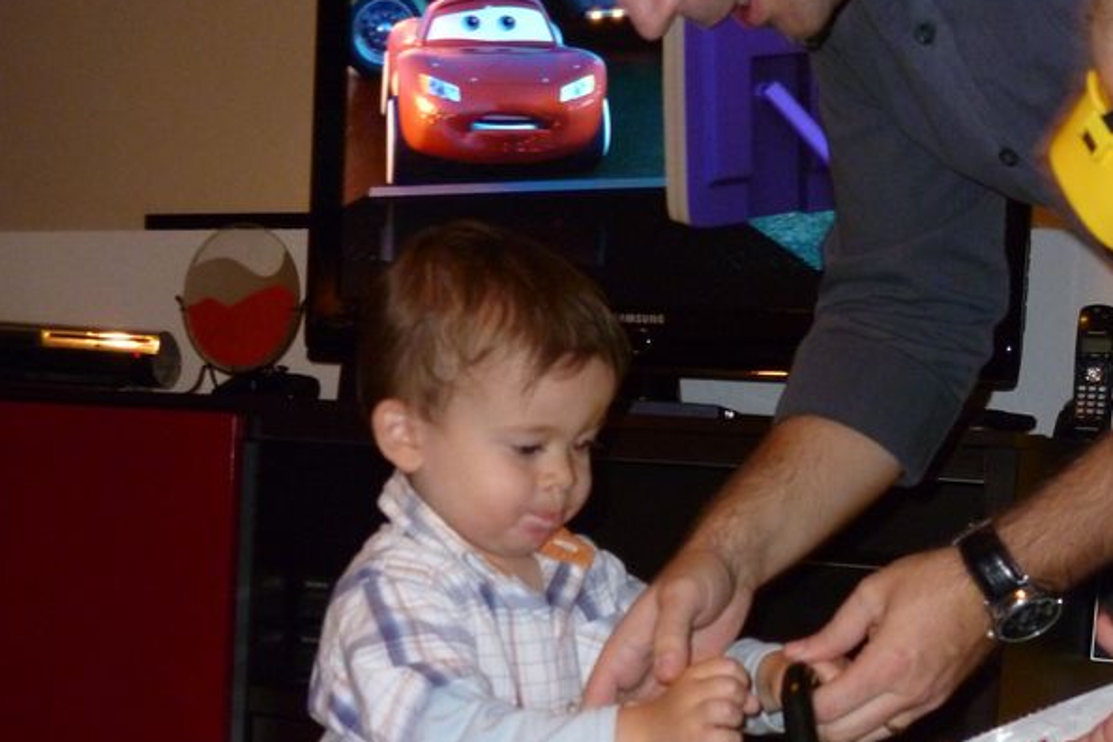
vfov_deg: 21.0
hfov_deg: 31.9
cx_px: 556
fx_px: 1948
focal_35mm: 63
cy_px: 695
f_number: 3.4
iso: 400
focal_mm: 8
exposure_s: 1/30
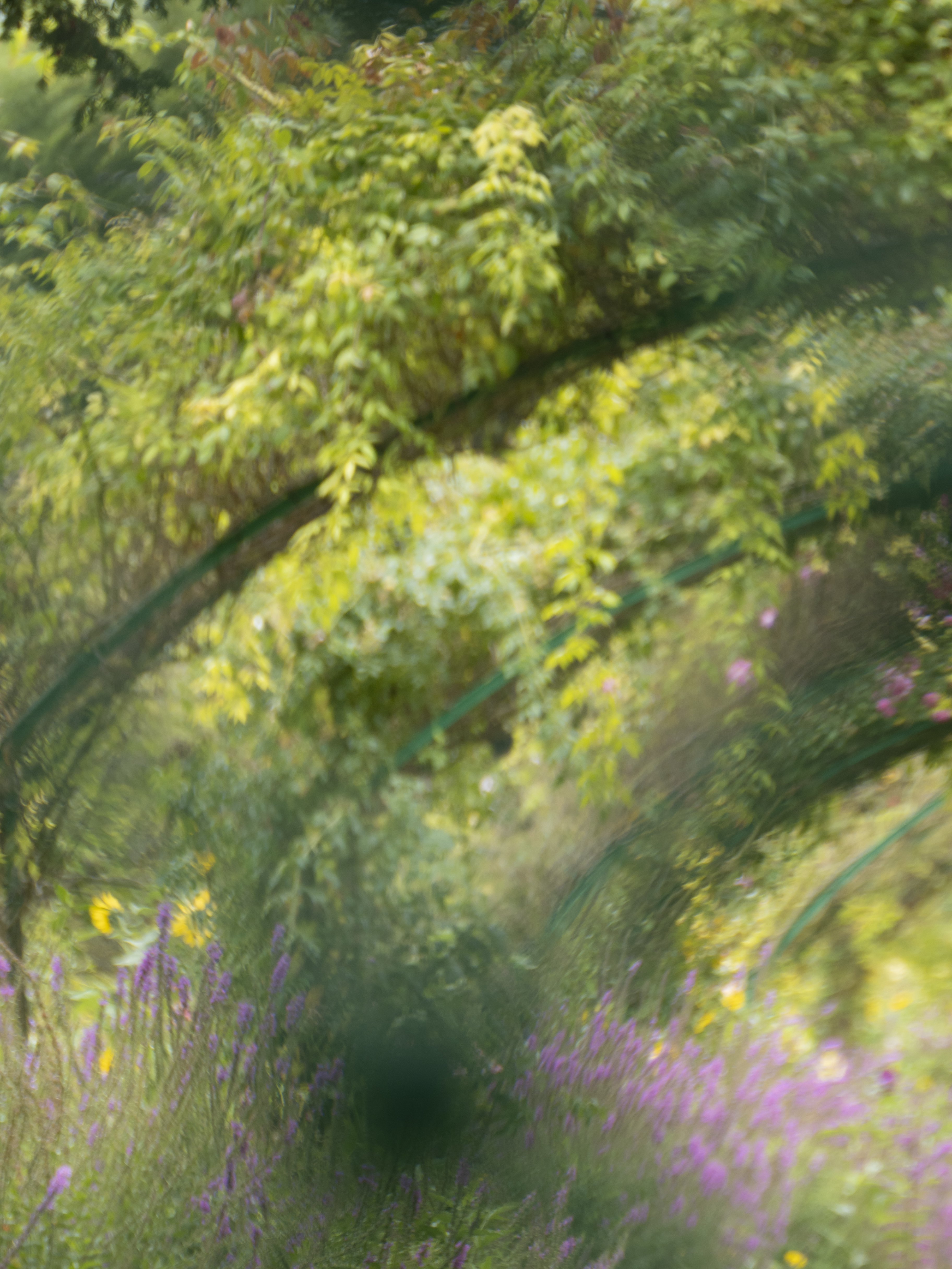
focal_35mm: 318
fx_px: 11661
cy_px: 634
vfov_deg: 6.2
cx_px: 476
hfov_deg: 4.7
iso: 160
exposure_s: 1/125
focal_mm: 107.42
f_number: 4
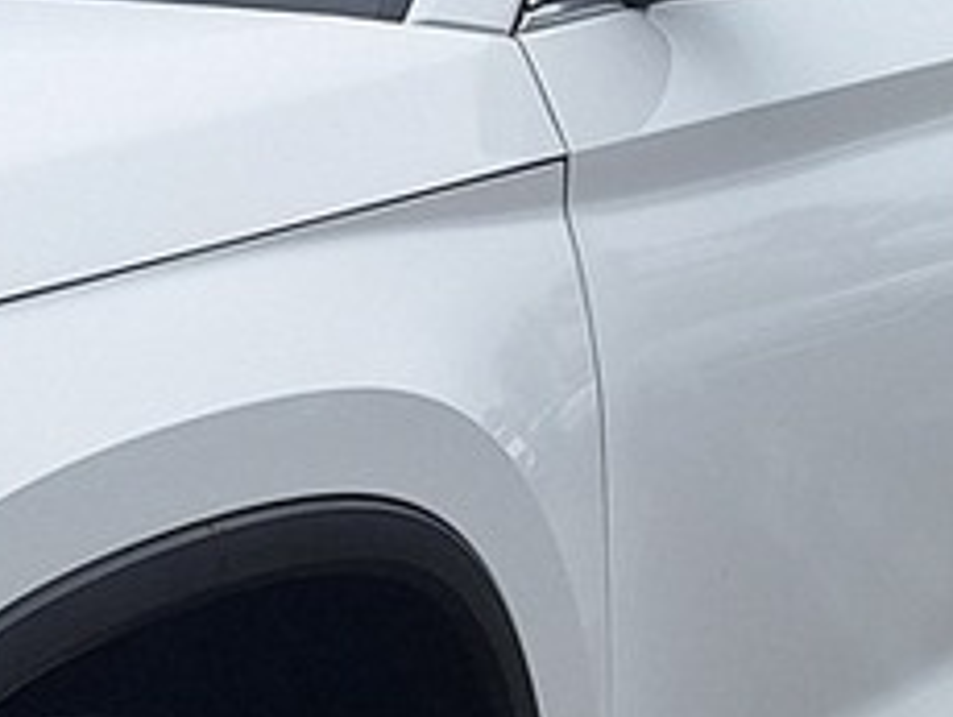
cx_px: -257
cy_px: 344
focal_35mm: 144
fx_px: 3969
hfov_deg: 13.3
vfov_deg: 10.3
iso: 40
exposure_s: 1/586
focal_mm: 5.54
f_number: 1.8
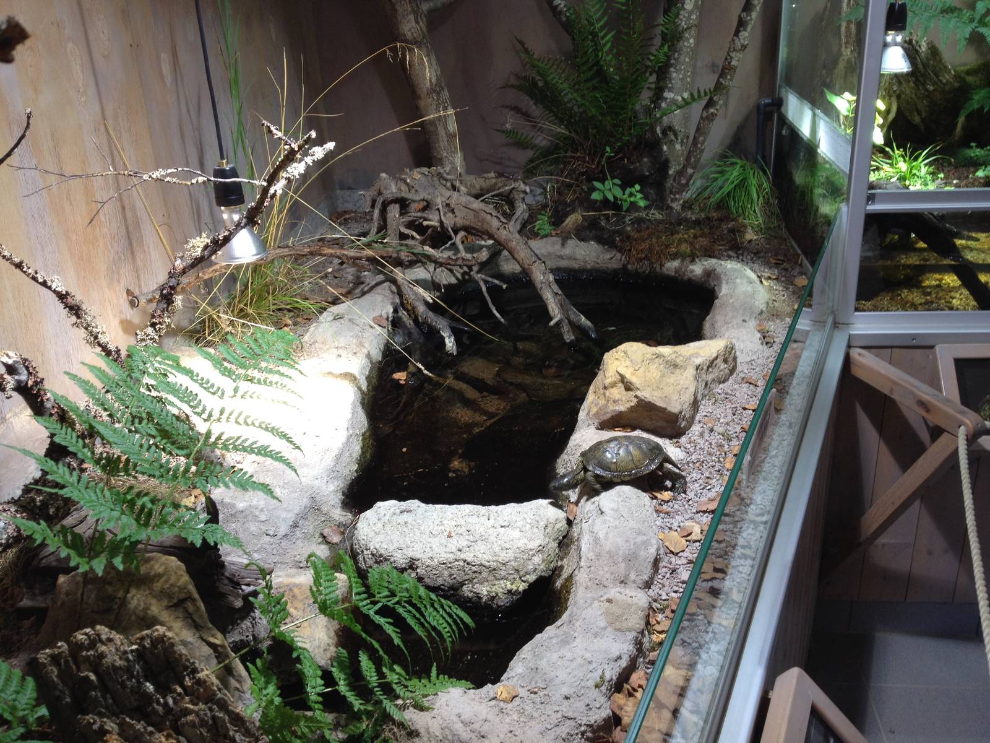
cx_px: 495
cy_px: 372
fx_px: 1001
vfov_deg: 40.7
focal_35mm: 35
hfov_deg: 52.6
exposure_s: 1/30
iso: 50
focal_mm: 4.28
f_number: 2.4
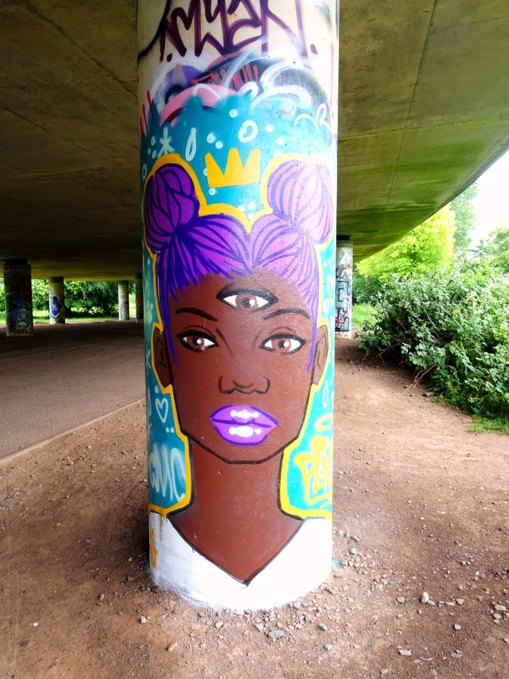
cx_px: 247
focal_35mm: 25
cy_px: 347
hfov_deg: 54.9
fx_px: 490
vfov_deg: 69.4
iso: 80
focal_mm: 4.1
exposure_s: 1/40
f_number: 3.5
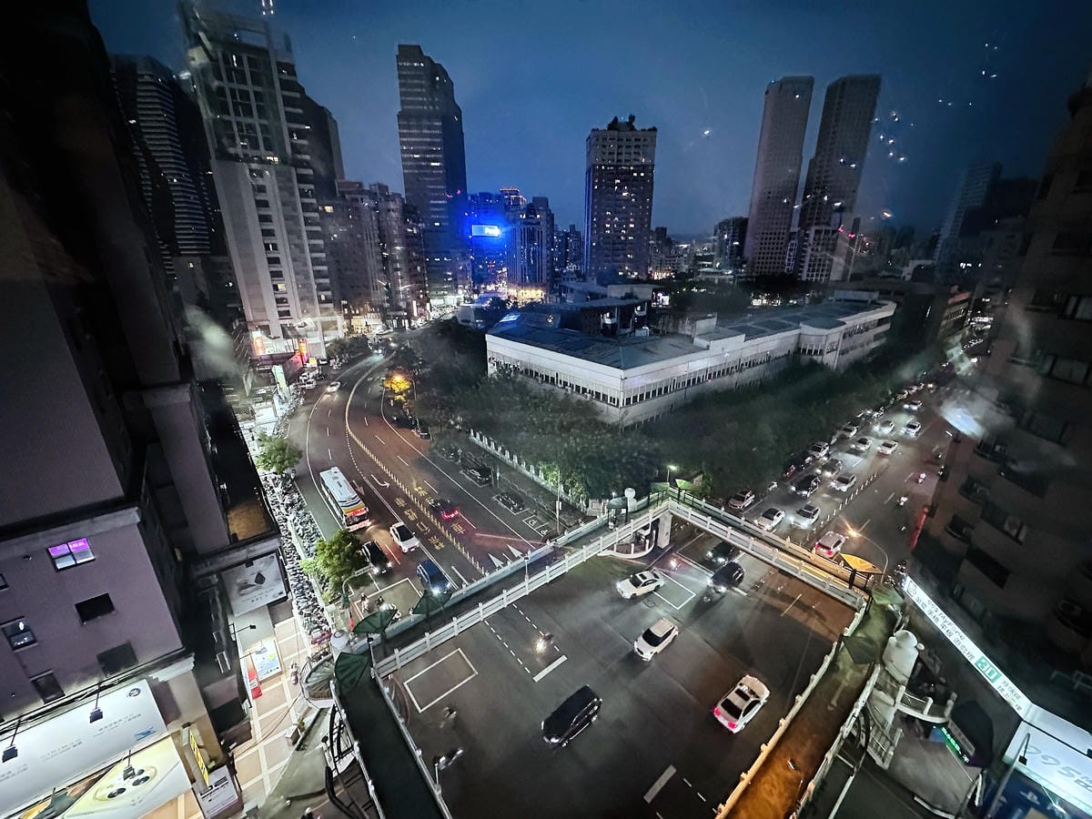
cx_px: 546
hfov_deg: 102.1
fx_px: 442
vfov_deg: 85.7
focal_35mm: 14
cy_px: 410
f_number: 2.2
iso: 1600
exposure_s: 1/30
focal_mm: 2.22
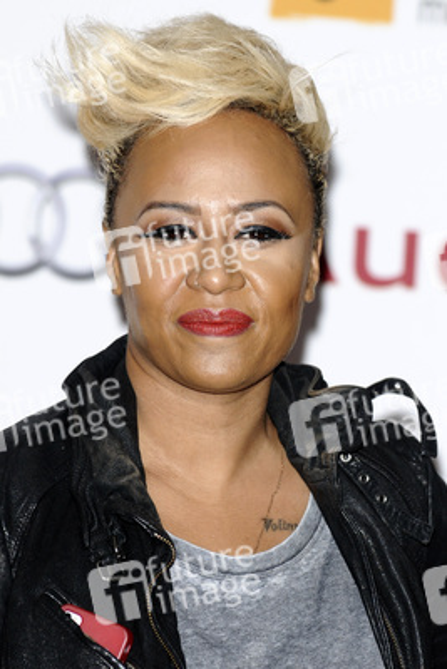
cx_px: 224
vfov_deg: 6.9
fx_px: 5582
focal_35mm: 300
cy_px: 334
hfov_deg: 4.6
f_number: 4.5
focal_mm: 200
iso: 320
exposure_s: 1/250
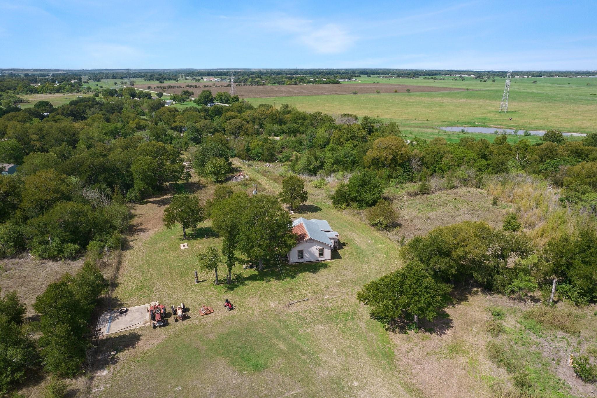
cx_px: 298
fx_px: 365
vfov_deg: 57.2
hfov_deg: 78.6
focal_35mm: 22
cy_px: 199
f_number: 2.8
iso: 100
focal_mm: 8.38
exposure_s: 1/1250
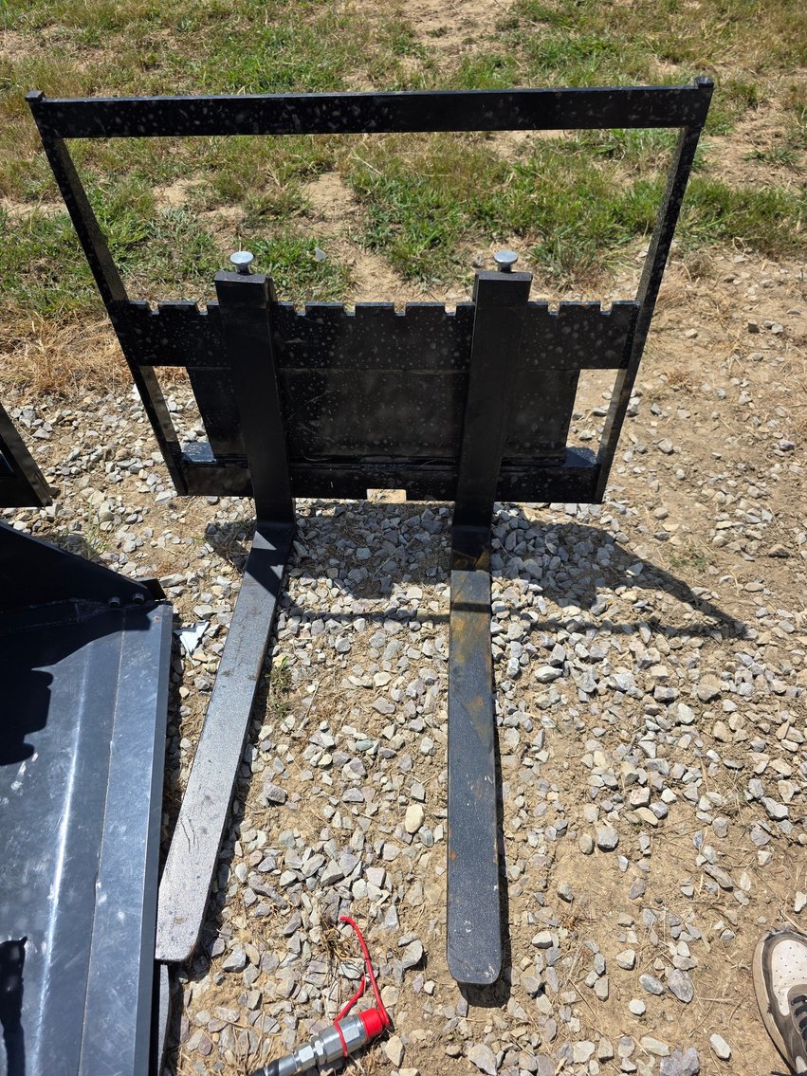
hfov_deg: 58.9
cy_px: 538
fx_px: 715
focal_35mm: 23
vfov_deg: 73.9
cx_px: 404
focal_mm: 6.3
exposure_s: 1/6809
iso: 80
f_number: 1.7
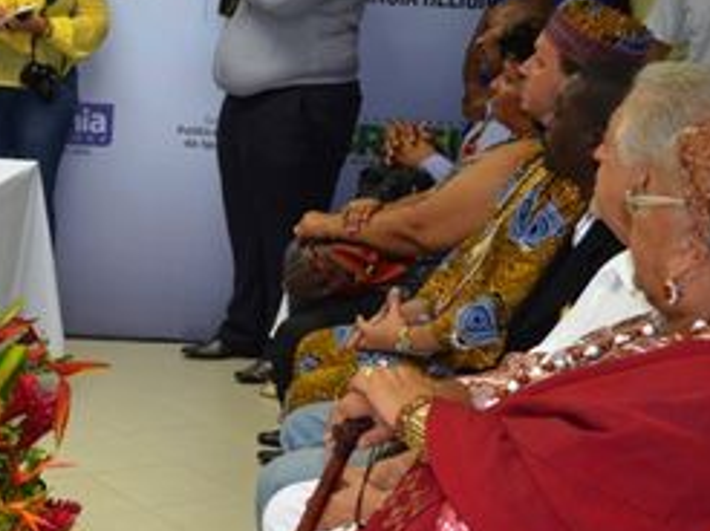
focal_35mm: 77
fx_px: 1578
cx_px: -7
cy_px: 427
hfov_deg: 24.2
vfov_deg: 18.9
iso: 560
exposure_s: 1/60
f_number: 3.5
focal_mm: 18
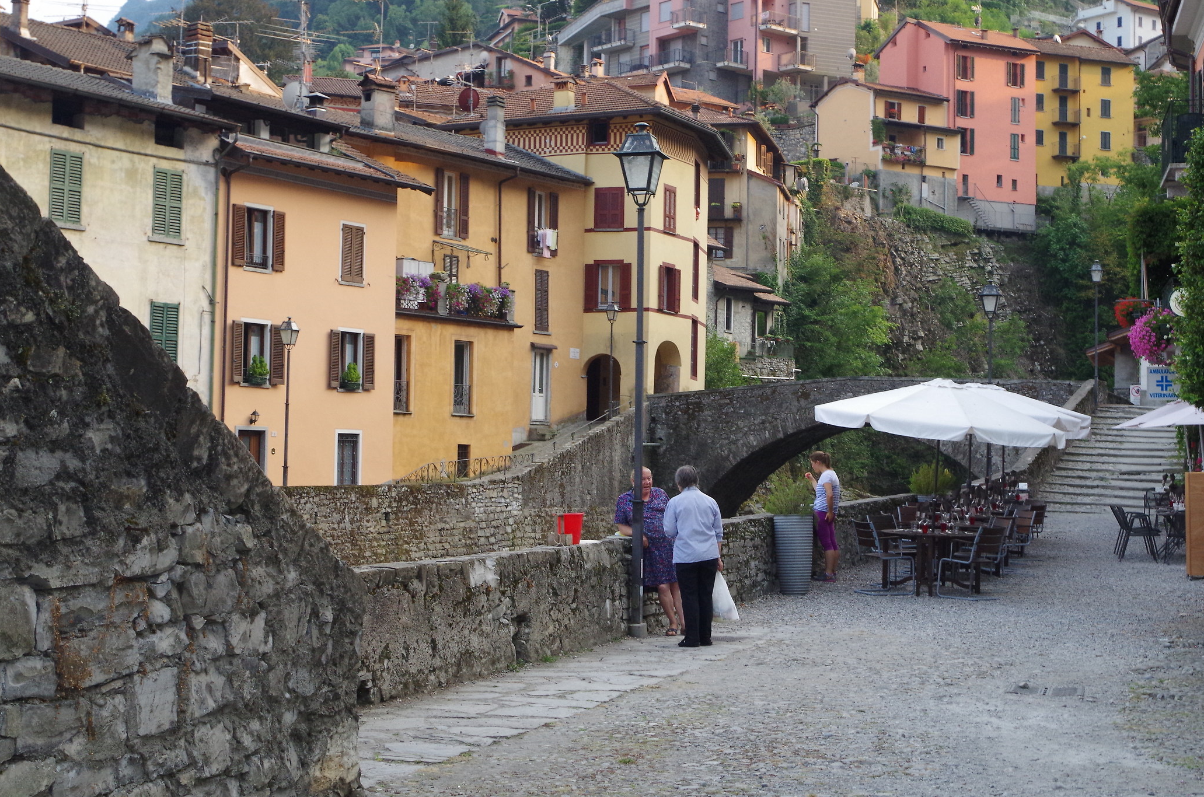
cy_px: 397
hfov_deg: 35.1
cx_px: 651
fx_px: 1902
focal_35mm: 57
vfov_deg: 23.7
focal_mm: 32.5
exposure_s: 1/125
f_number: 11
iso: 1250
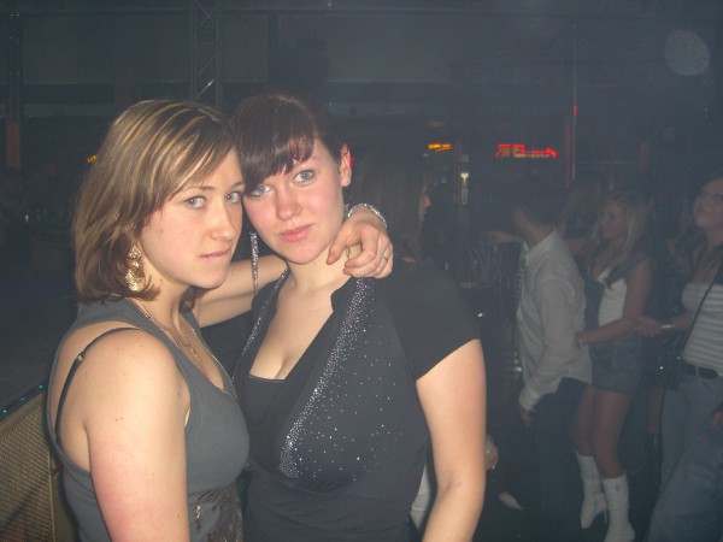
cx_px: 362
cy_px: 271
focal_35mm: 38
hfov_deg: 49.0
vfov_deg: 37.7
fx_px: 794
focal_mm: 7.9
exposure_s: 1/60
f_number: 2.8
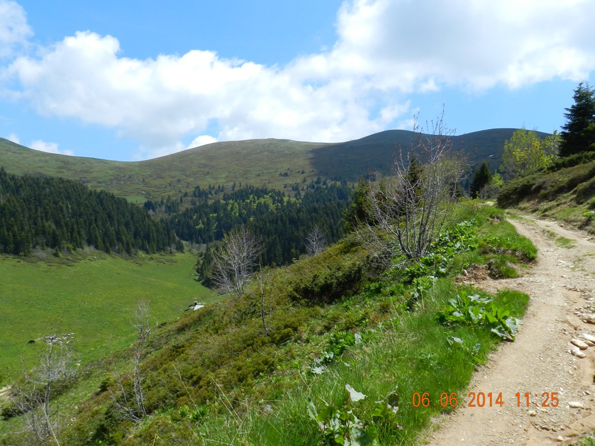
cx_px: 298
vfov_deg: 44.2
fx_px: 550
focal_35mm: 32
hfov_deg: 56.8
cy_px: 223
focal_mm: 5.6
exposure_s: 1/800
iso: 160
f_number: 4.5
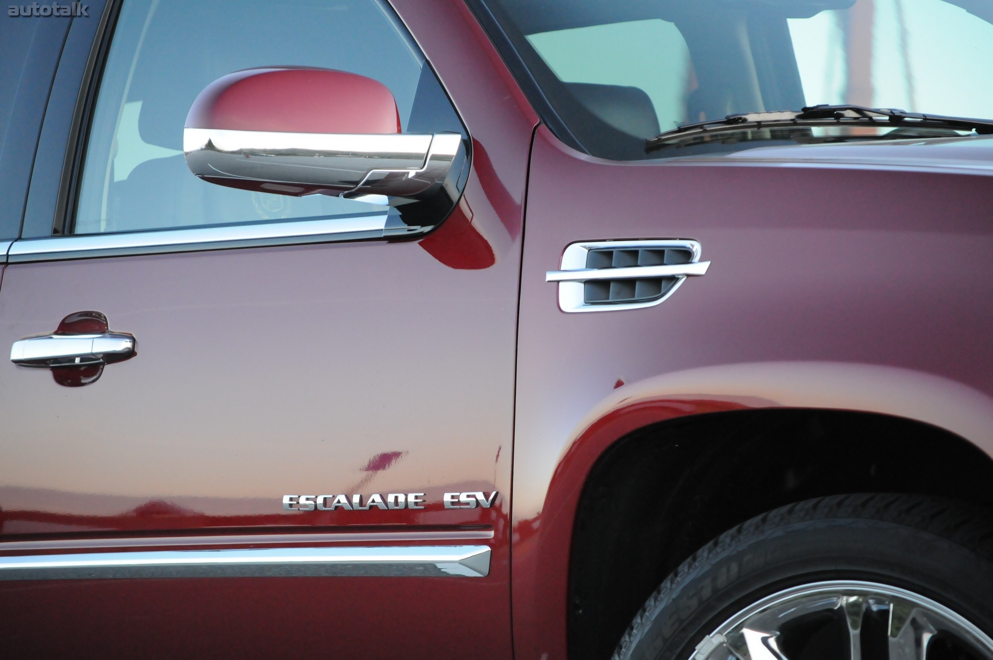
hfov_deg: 13.4
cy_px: 330
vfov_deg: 8.9
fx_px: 4216
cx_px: 496
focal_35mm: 153
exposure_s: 1/800
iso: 2000
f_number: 5
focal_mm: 102
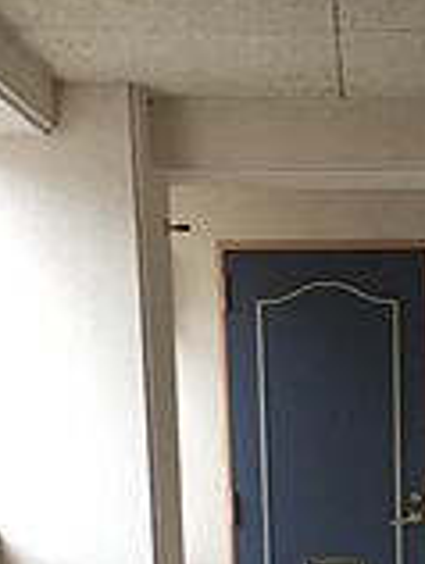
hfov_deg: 16.6
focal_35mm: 88
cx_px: 396
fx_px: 1437
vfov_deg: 20.6
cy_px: 696
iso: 50
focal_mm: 4.15
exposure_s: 1/120
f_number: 2.2
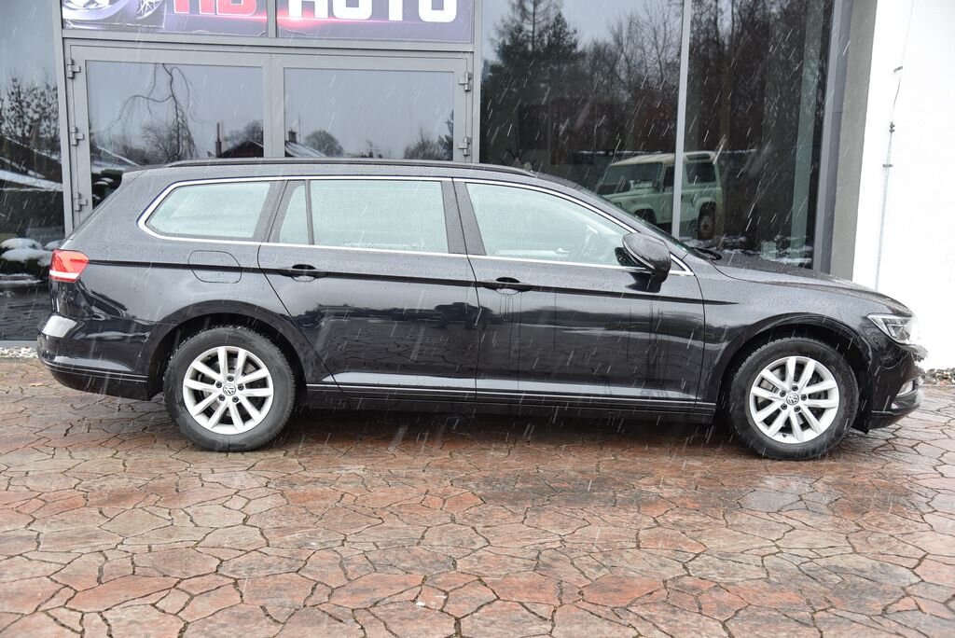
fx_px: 1009
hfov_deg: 50.7
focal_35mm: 38
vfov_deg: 35.1
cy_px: 319
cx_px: 478
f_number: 4.5
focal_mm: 38
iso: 500
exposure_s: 1/80
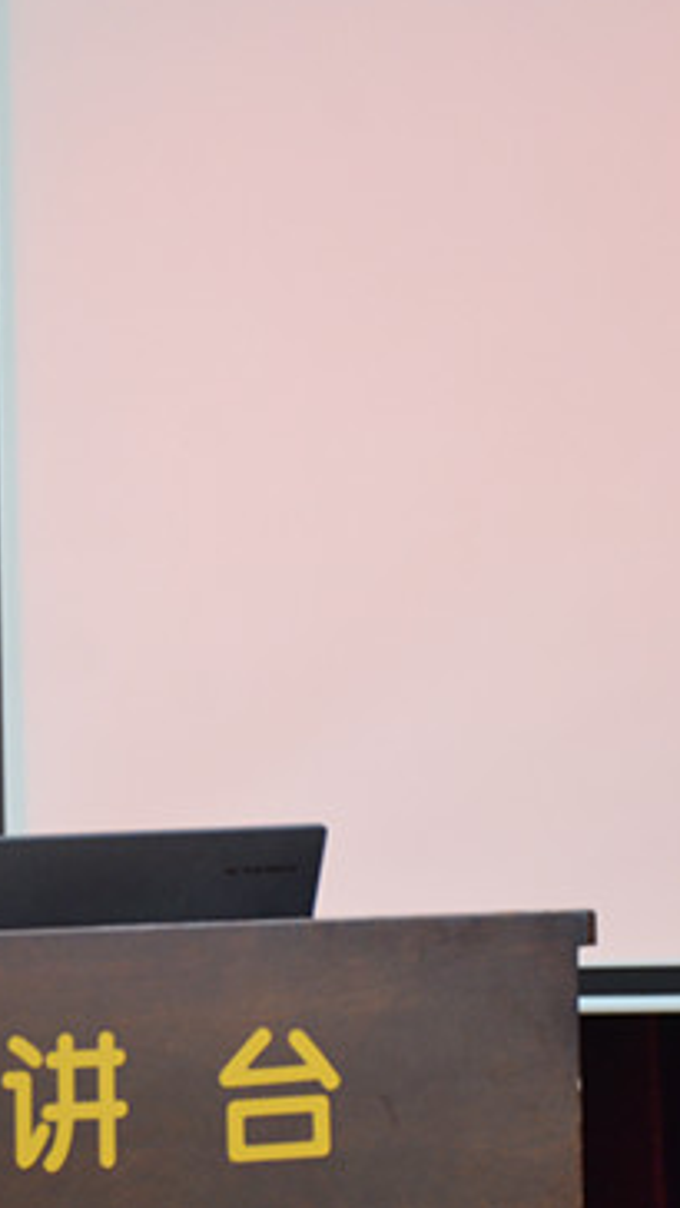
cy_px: 558
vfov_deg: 15.4
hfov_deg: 8.7
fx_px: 4452
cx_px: -30
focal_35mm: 139
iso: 1000
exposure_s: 1/50
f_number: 5
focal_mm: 52
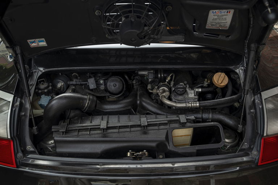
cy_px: 92
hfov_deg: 51.9
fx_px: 286
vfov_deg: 35.9
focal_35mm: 37
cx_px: 139
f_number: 4.5
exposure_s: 1/50
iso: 100
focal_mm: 37
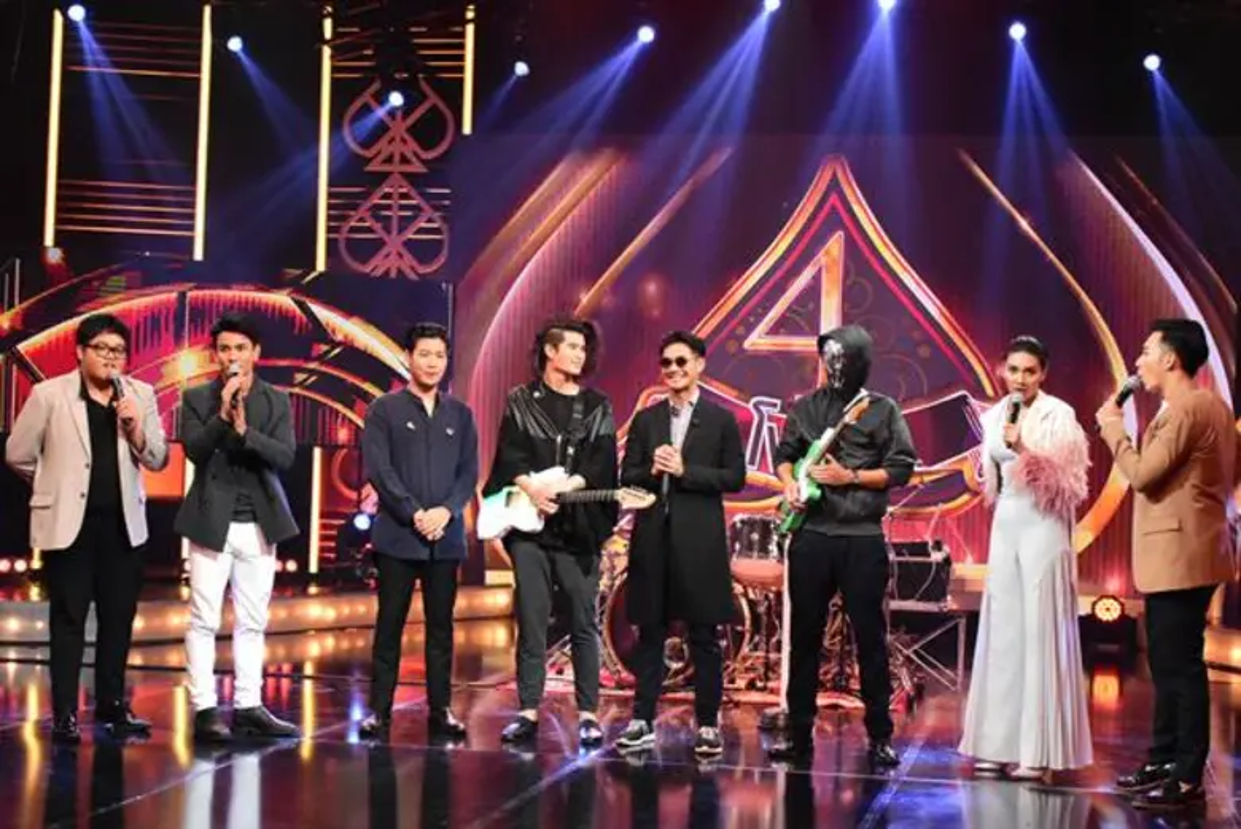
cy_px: 414
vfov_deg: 22.7
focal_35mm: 60
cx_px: 620
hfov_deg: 33.4
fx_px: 2069
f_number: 4.5
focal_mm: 40
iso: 8000
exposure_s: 1/640
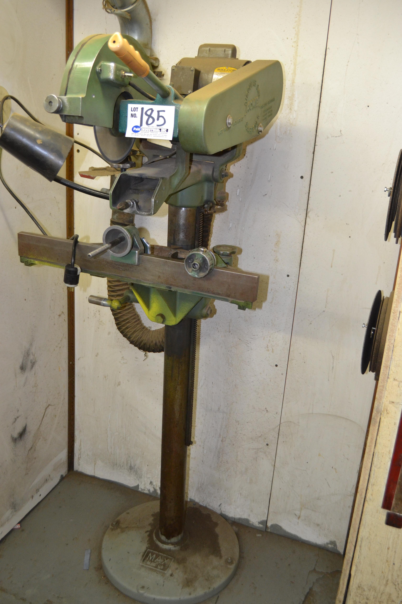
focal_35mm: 36
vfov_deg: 53.1
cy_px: 302
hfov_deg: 36.9
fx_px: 603
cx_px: 201
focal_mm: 24
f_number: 4
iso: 1000
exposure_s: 1/60
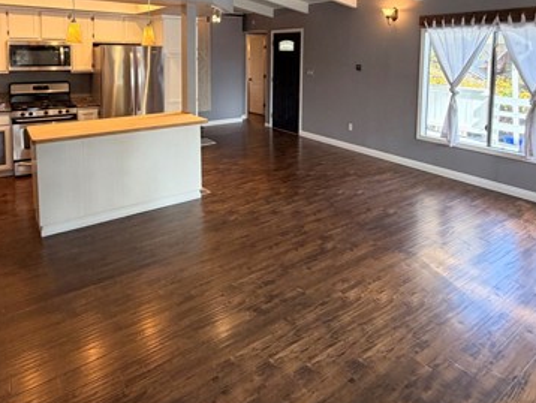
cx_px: 280
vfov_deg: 51.7
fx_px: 387
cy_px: 84
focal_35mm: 25
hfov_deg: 69.3
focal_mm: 2.22
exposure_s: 1/60
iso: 200
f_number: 2.2
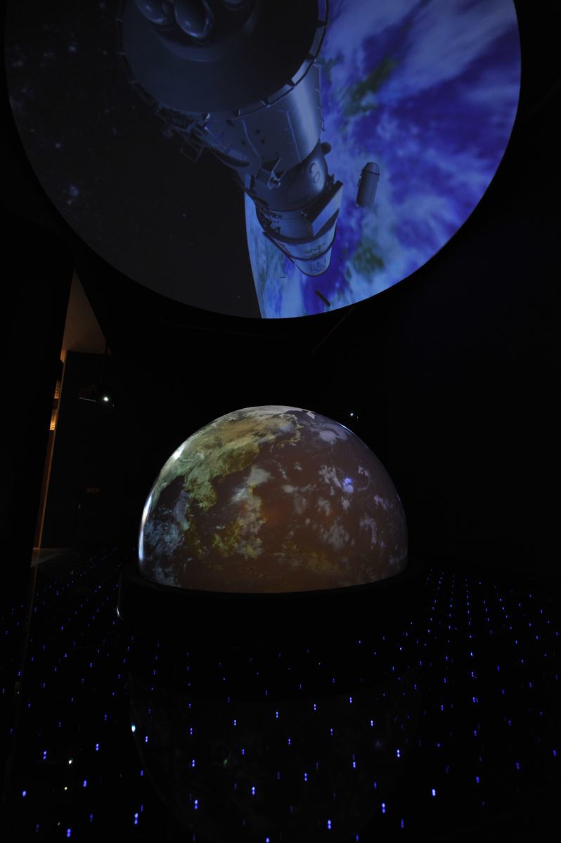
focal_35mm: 14
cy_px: 422
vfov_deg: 104.3
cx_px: 280
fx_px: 328
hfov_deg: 81.1
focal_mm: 14
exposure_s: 1/100
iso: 800
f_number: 3.2
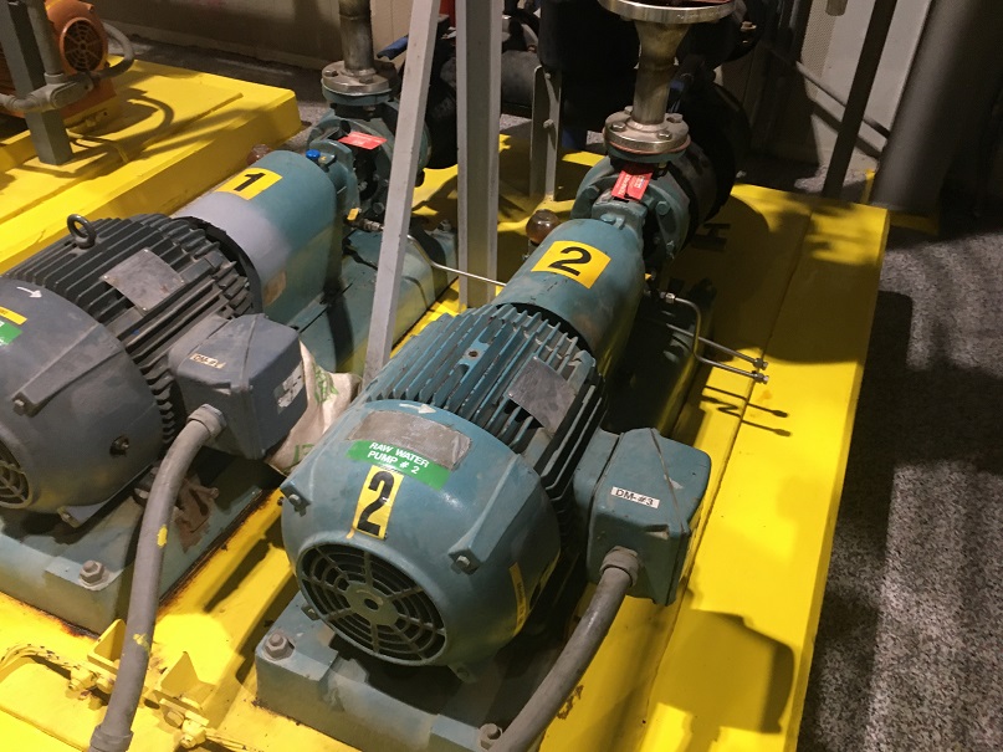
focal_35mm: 29
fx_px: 840
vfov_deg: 48.2
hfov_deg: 61.7
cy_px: 376
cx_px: 502
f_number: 2.2
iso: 125
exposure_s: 1/30
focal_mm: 4.15
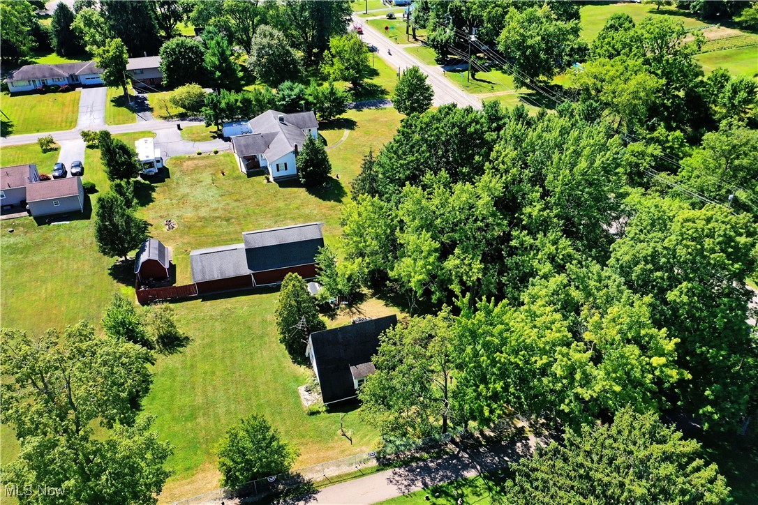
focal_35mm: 28
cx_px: 379
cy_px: 252
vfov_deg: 46.4
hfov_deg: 65.5
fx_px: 590
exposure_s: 1/320
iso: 100
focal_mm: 10.26
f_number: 5.6
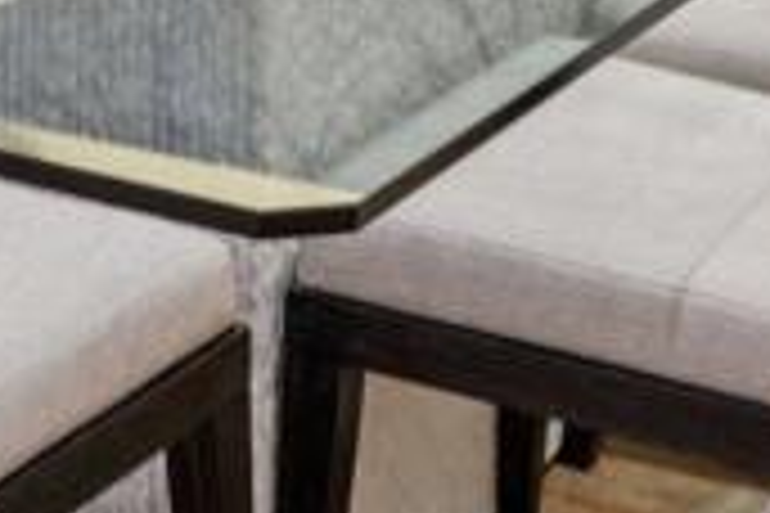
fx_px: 2310
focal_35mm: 108
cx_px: 113
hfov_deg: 18.7
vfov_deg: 11.0
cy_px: -652
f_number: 8
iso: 400
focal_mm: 18
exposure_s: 1/6
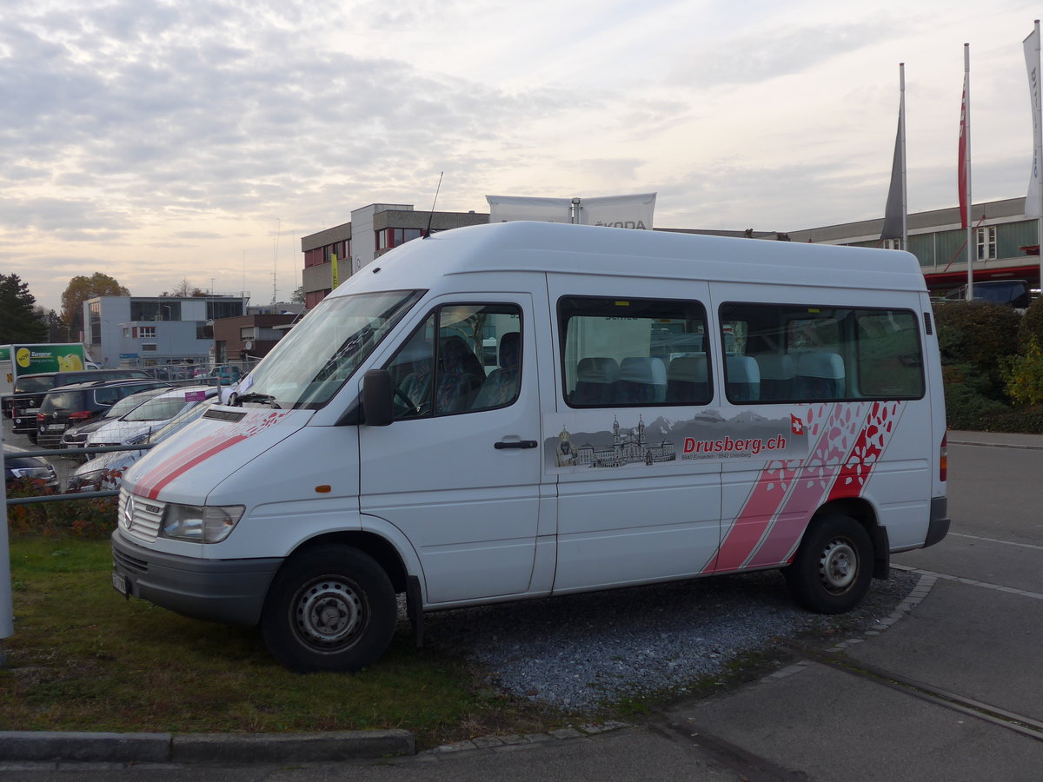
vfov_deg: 36.8
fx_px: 1175
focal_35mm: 39
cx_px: 522
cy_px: 391
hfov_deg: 47.9
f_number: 2.8
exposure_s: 1/250
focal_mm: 8
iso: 80
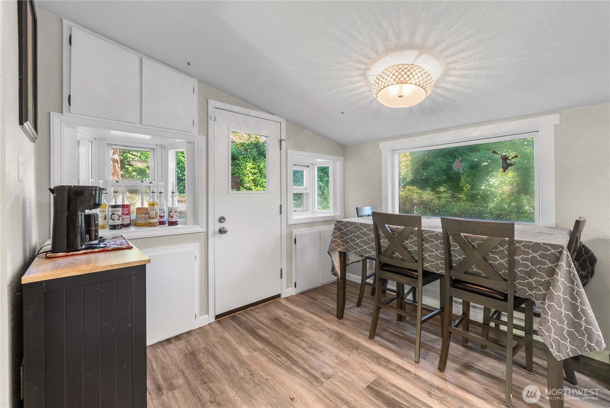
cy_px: 204
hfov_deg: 104.2
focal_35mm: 14
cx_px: 305
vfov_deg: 81.3
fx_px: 237
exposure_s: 1/3
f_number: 7.1
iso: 1000
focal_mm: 14
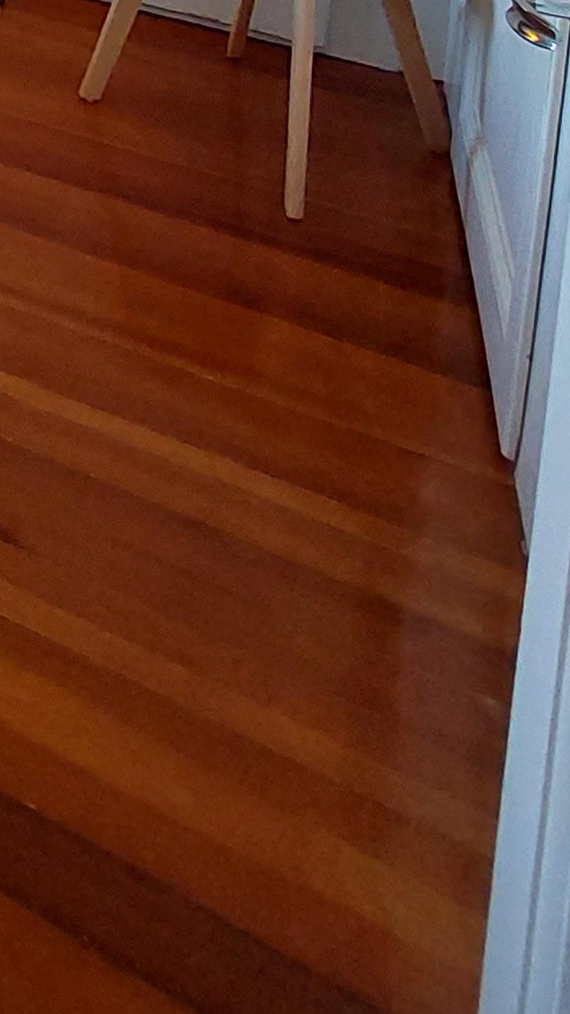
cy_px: -463
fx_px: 1183
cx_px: -557
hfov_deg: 18.4
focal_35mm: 44
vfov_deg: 29.9
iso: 160
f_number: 2.2
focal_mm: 1.74
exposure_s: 1/50
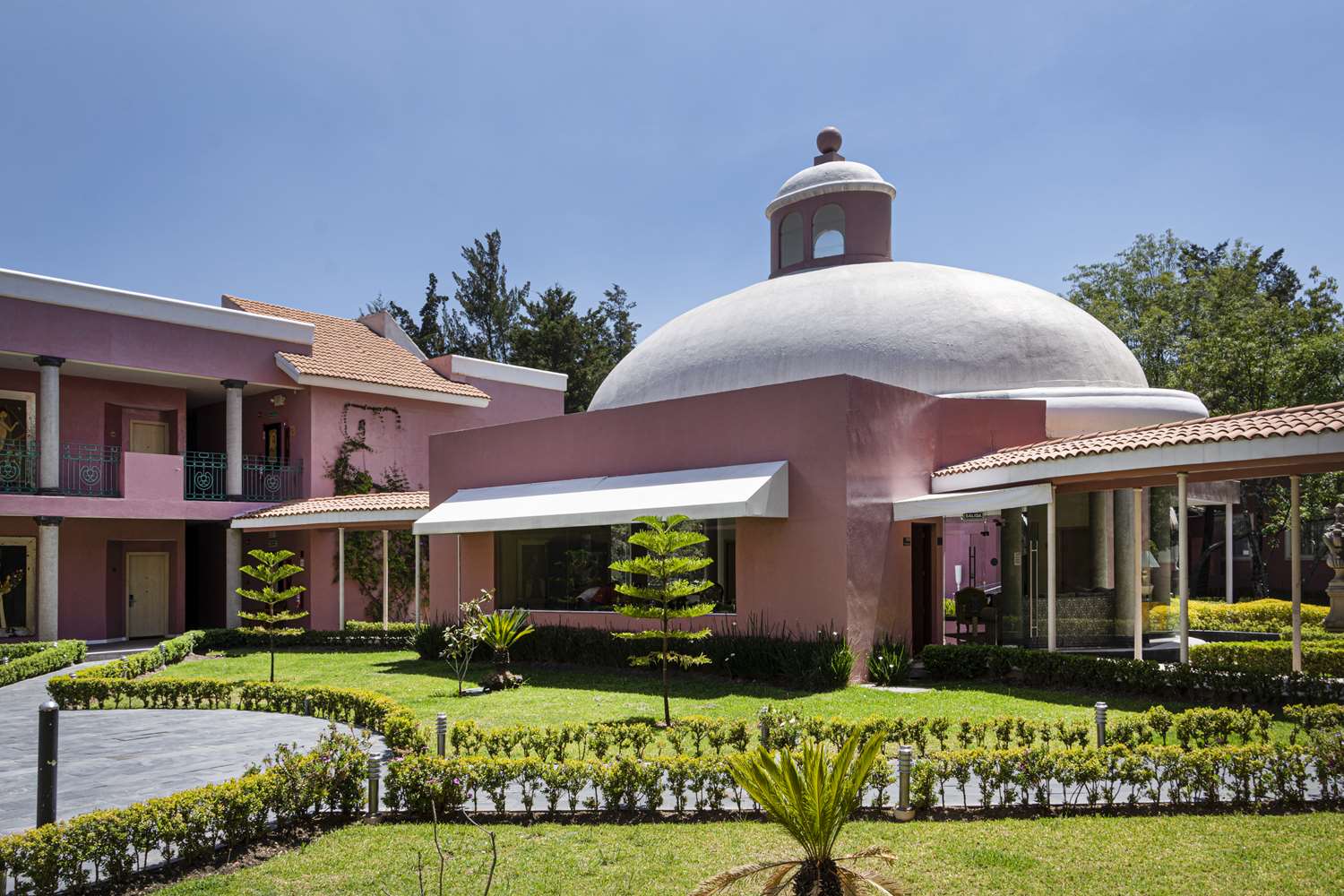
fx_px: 1008
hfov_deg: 67.4
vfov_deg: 47.9
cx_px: 672
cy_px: 448
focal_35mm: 27
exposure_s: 1/200
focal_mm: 18
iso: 100
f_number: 11
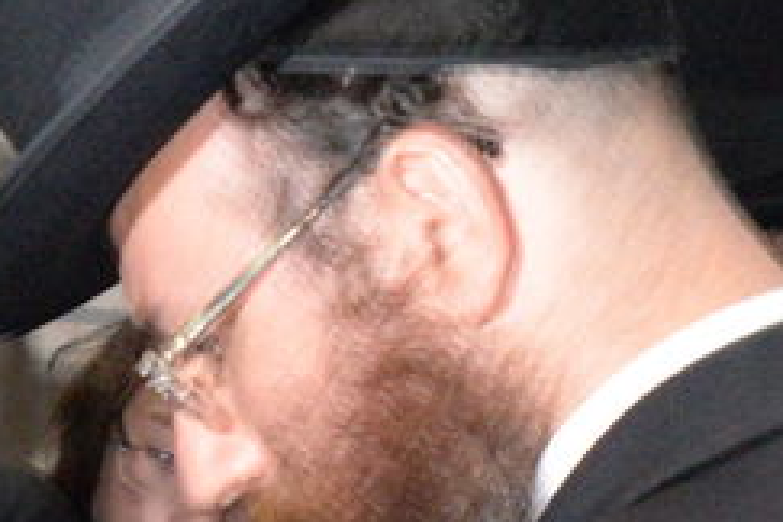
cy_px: 949
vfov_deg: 5.1
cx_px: -561
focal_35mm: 265
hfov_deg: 7.6
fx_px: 5763
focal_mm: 46
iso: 6400
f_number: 8
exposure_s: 1/60
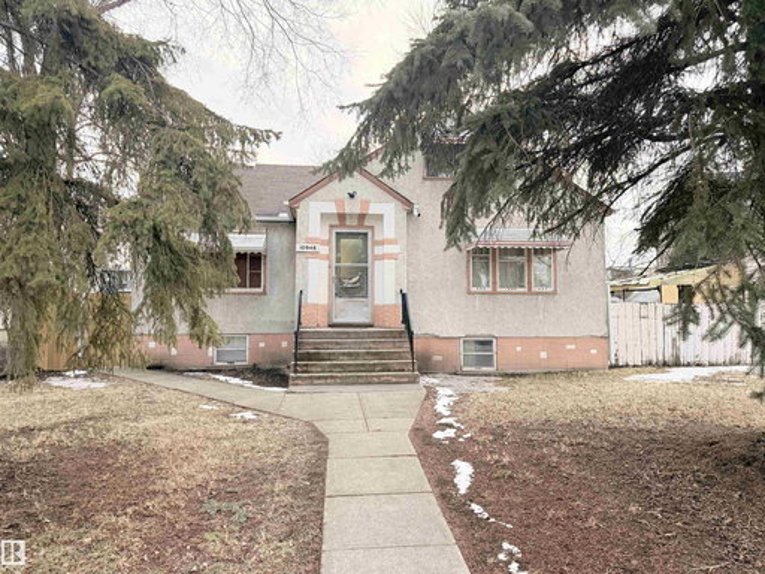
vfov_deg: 56.8
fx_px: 530
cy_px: 287
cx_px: 382
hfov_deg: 71.6
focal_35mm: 24
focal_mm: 6.76
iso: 200
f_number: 1.78
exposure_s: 1/106
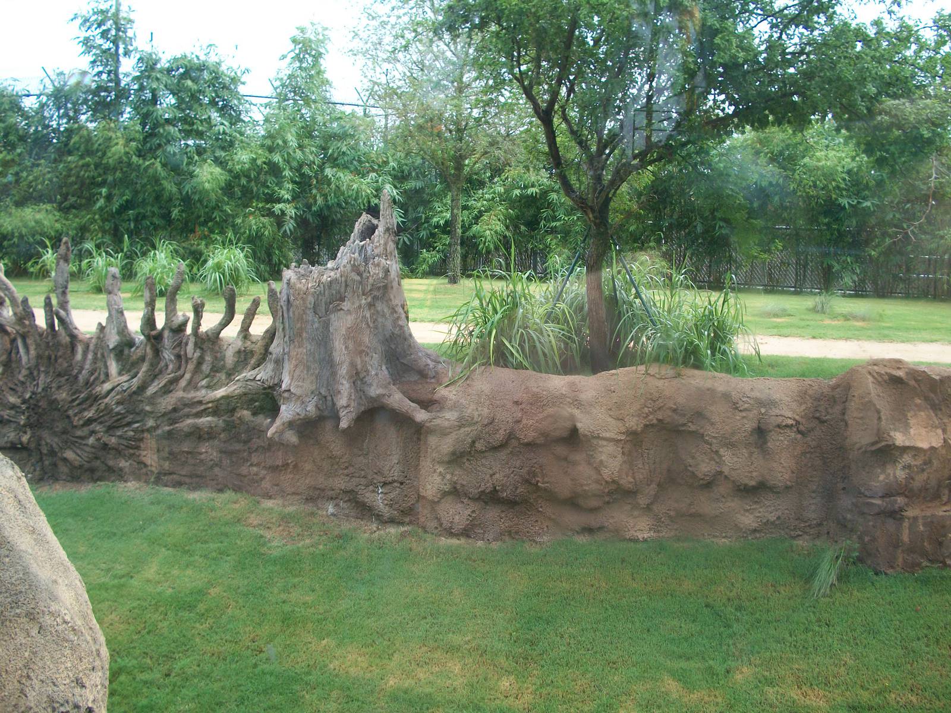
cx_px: 476
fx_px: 962
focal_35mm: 35
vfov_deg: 40.7
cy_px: 356
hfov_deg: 52.6
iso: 80
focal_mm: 6.3
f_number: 3.1
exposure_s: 1/60
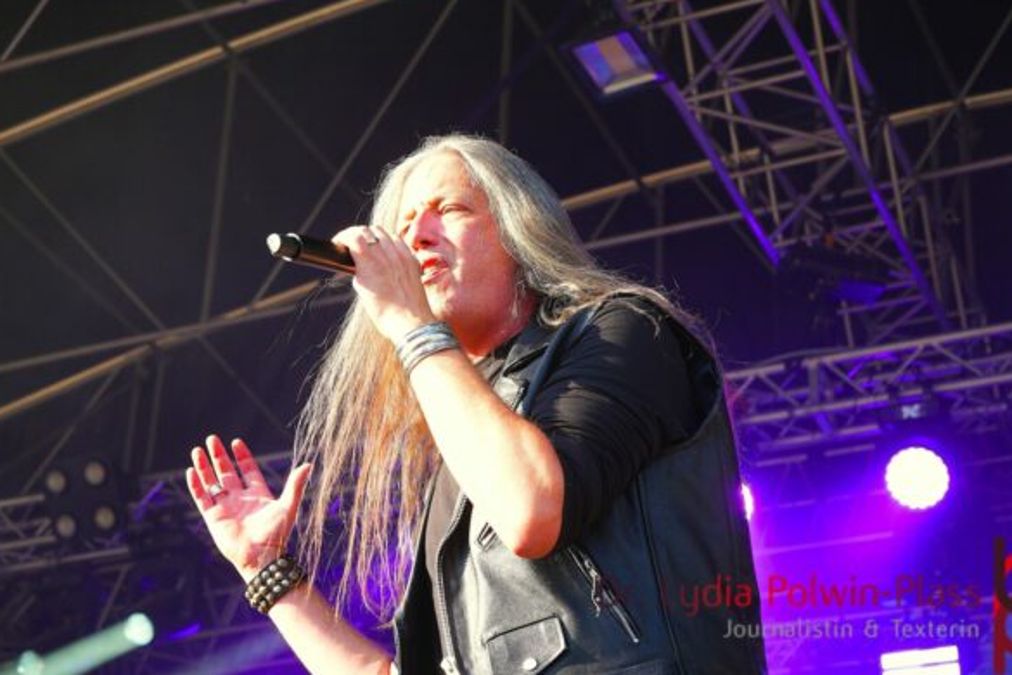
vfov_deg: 16.1
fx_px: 2380
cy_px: 315
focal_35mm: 85
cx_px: 419
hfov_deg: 24.0
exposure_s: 1/80
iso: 100
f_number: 4.5
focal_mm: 43
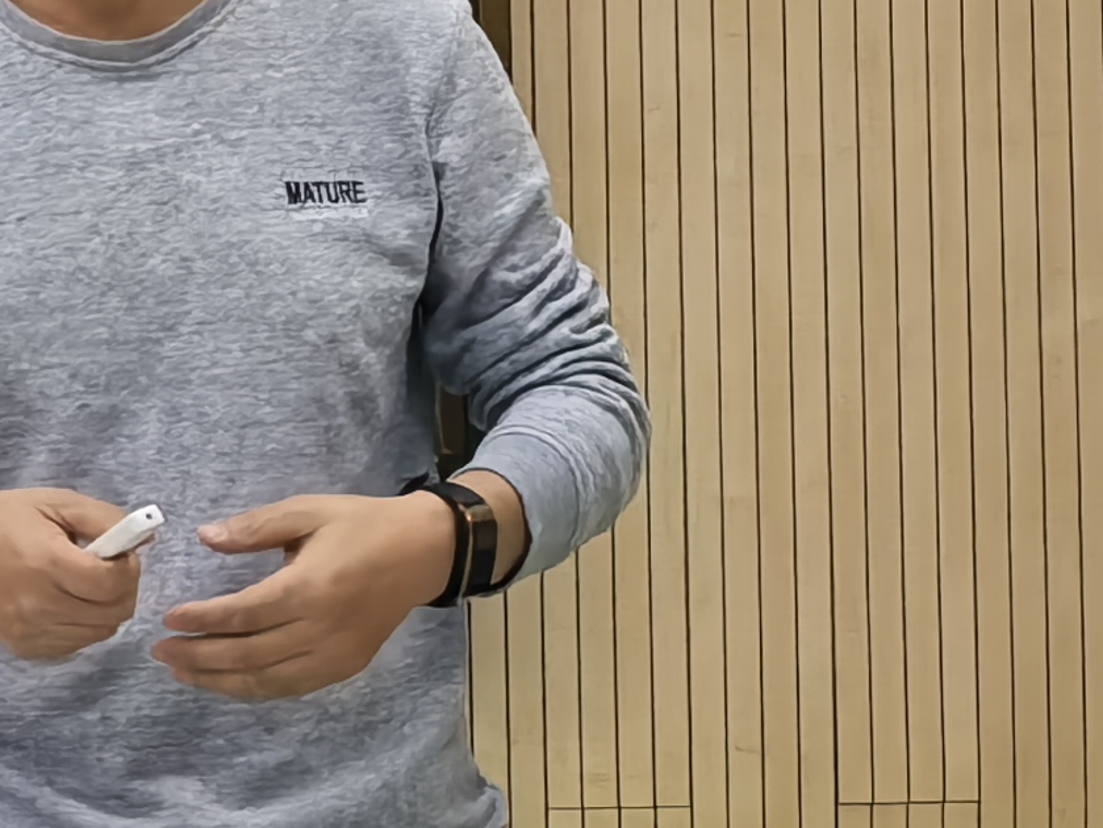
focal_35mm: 244
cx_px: -1324
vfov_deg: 6.1
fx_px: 7778
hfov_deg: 7.7
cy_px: -258
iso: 200
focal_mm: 8.5
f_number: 4
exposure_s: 1/60
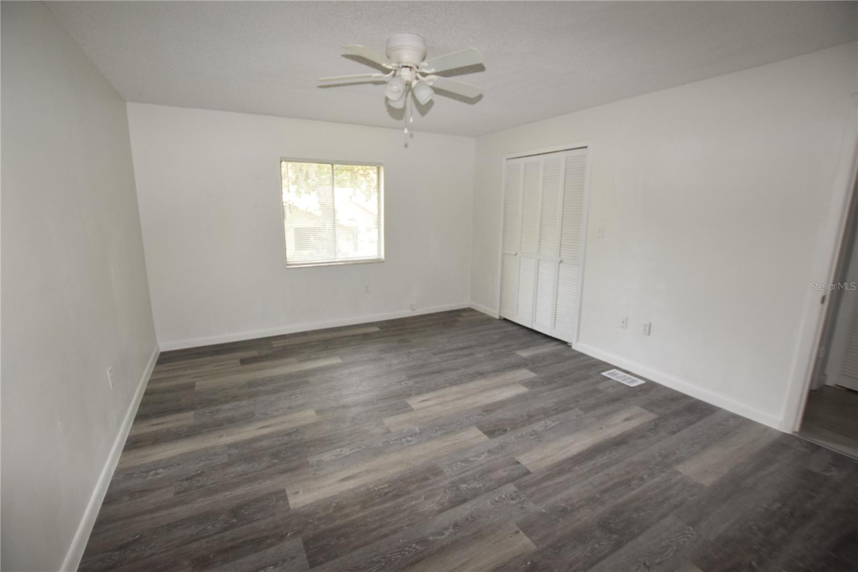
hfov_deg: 100.4
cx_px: 429
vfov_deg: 77.3
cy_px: 286
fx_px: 357
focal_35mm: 15
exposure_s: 1/100
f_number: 5
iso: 800
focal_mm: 10
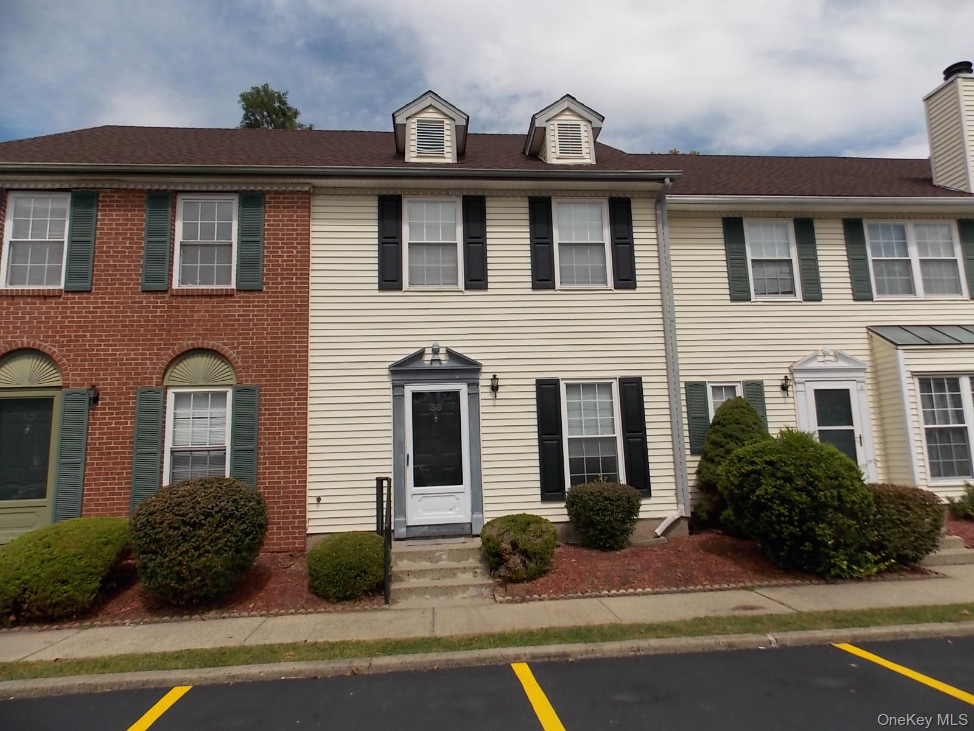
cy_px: 366
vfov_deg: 58.9
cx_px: 487
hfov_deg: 73.9
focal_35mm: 23
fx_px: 647
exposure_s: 1/200
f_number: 9.9
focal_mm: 4
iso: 80
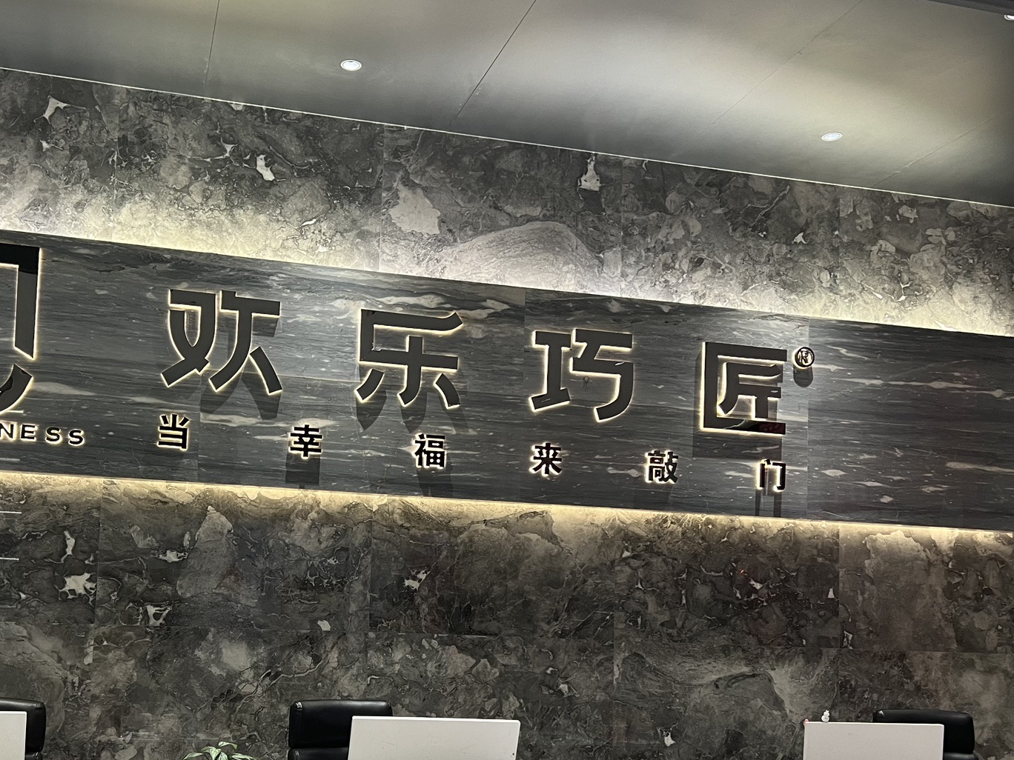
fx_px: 1113
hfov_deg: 48.4
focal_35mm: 38
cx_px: 365
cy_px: 534
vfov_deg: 37.1
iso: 100
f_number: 1.5
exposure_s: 1/50
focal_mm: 5.7
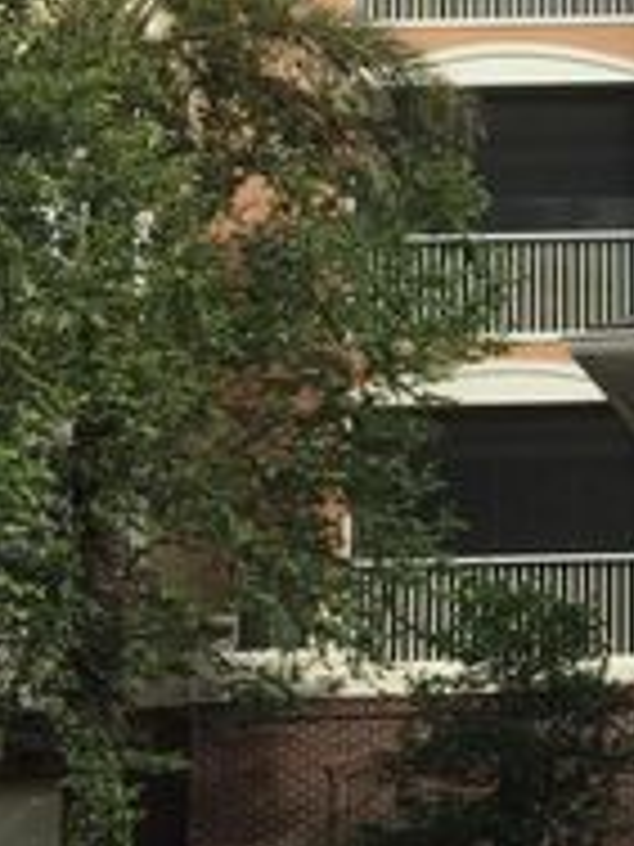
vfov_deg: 19.1
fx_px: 2515
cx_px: 1048
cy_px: 448
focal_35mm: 103
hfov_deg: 13.3
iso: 32
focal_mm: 4.15
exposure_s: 1/1883
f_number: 2.2
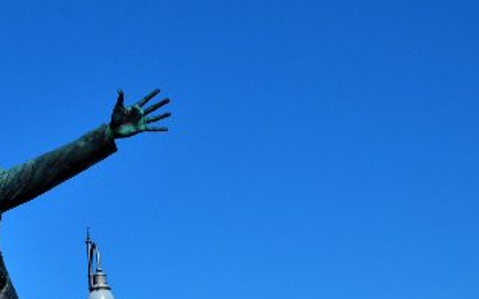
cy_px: 372
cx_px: -79
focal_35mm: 97
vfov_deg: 13.0
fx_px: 1270
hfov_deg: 20.2
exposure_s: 1/400
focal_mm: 25
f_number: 11
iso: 320
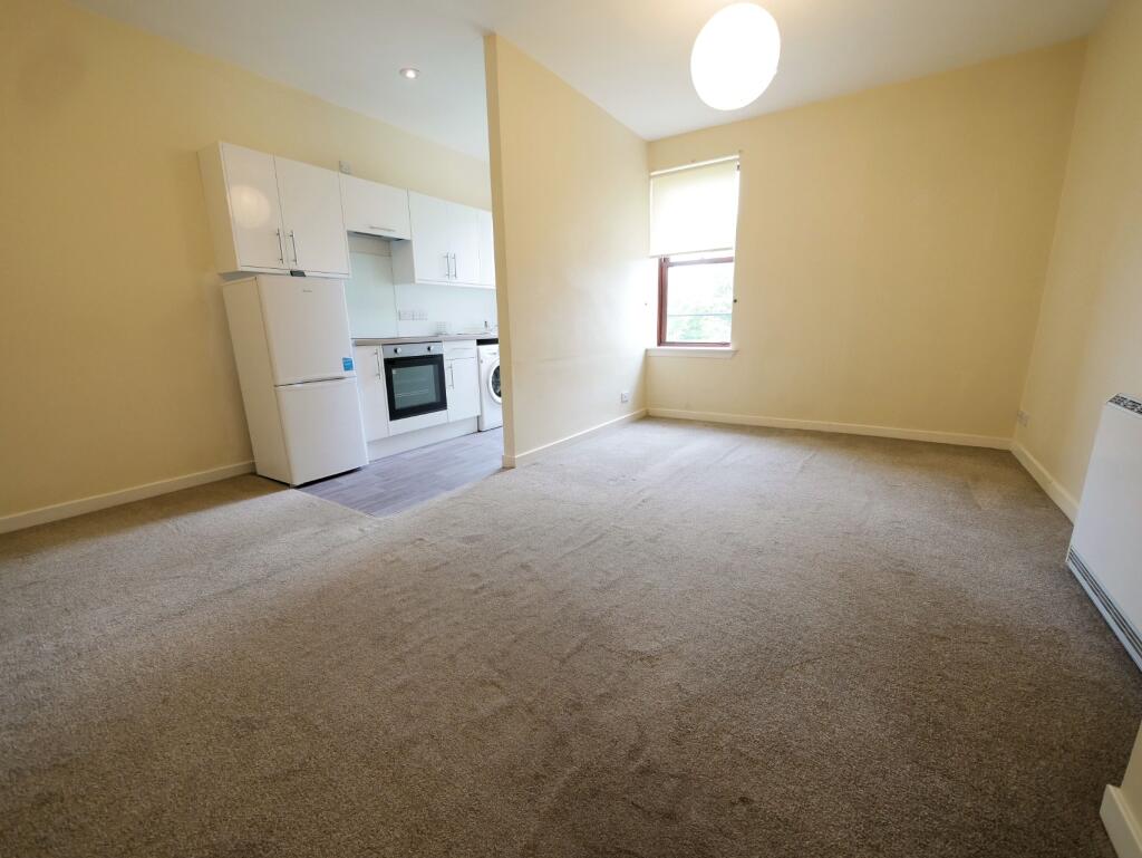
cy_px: 429
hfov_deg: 102.0
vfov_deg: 85.7
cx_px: 571
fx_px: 462
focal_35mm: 14
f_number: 4
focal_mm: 7
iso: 800
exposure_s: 1/60
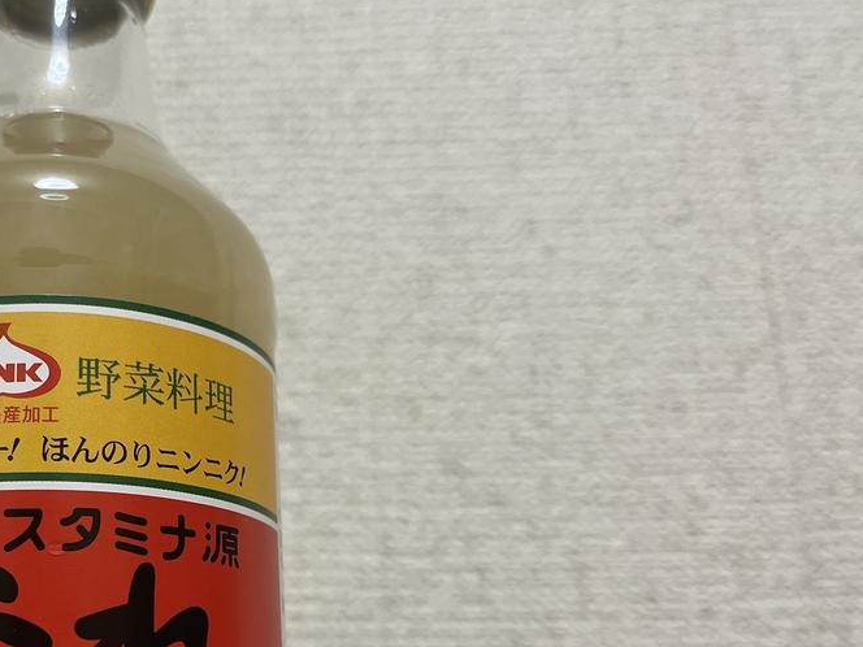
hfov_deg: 38.6
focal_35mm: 47
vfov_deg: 30.4
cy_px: 473
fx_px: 1172
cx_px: 149
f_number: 1.6
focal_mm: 5.1
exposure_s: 1/100
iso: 125
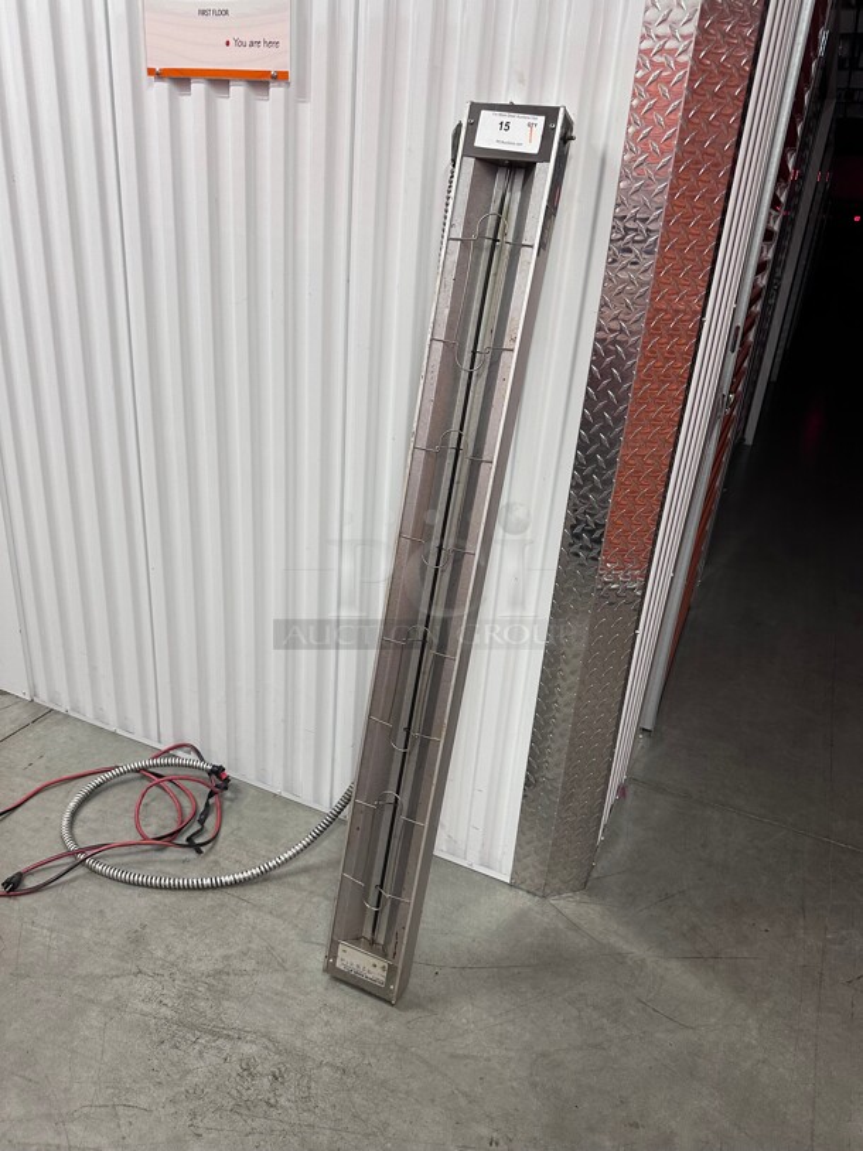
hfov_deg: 56.8
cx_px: 432
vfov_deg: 71.6
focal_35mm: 24
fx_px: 798
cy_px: 576
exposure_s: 1/60
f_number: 1.78
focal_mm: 6.86
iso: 200
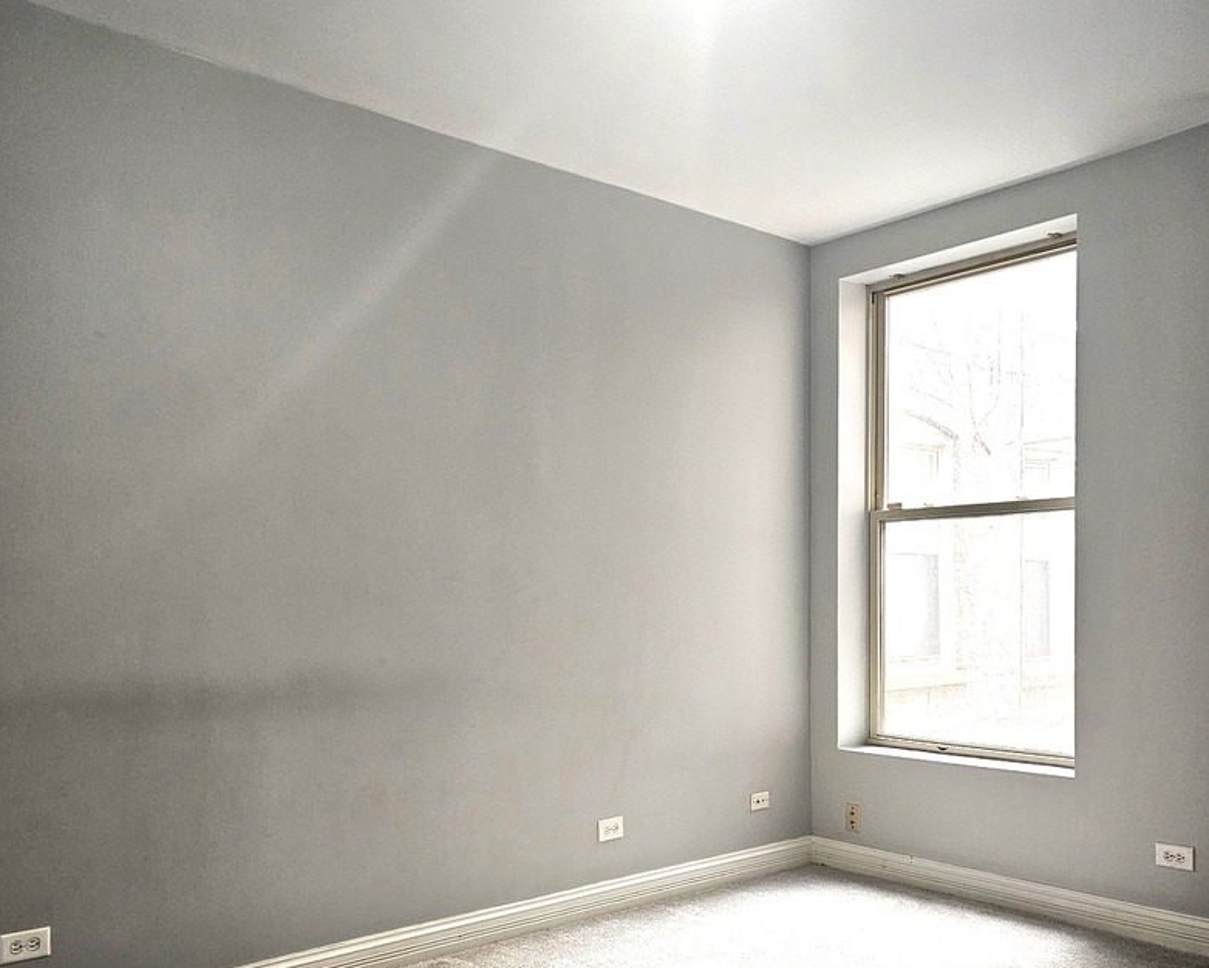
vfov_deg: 46.7
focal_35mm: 31
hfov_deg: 57.2
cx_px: 612
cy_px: 600
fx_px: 1110
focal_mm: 6.3
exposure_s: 1/120
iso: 320
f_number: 1.7
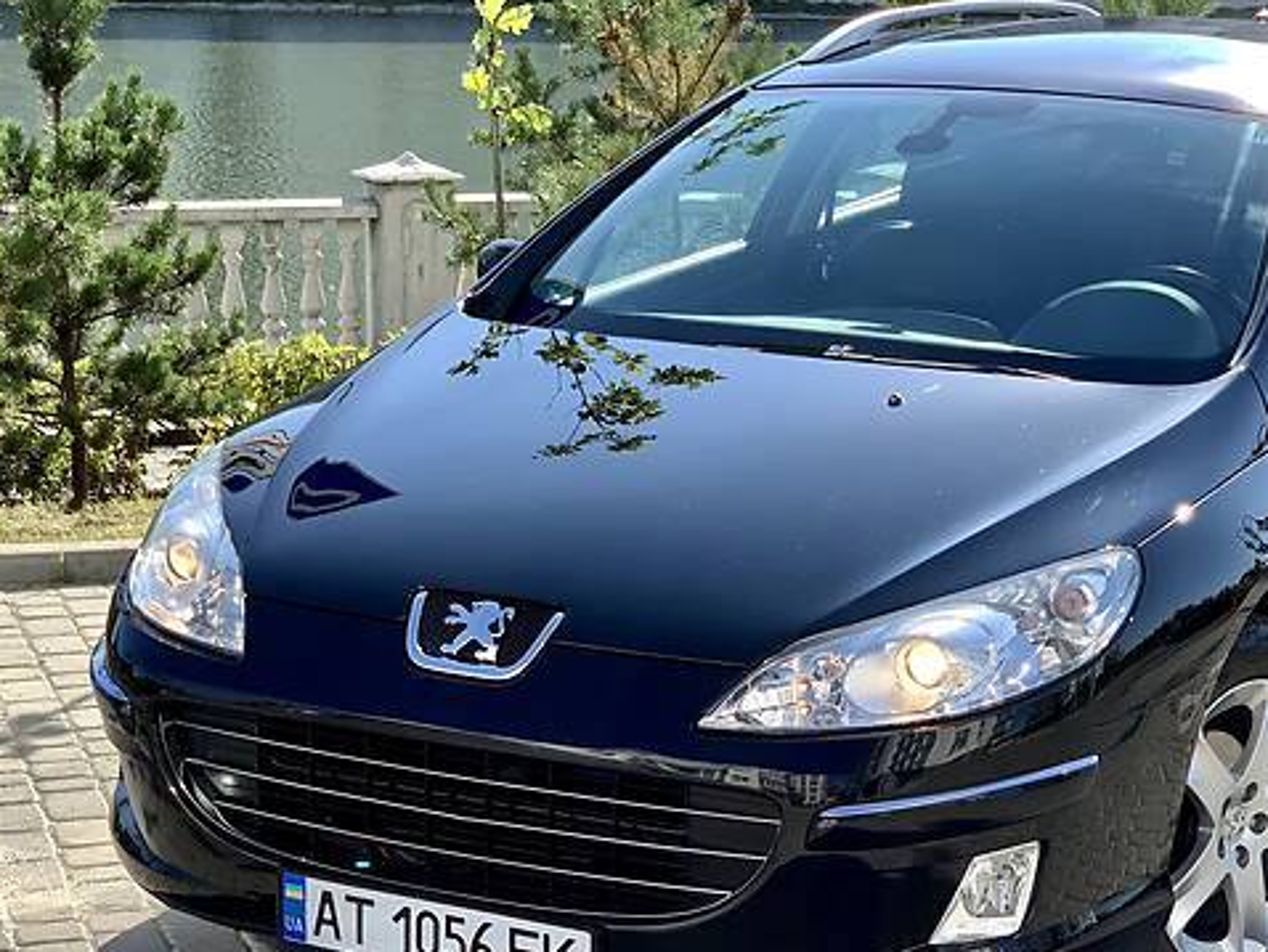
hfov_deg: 22.4
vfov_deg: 17.0
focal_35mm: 87
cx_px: 828
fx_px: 3188
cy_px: 477
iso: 16
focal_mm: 6
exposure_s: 1/484
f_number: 2.4
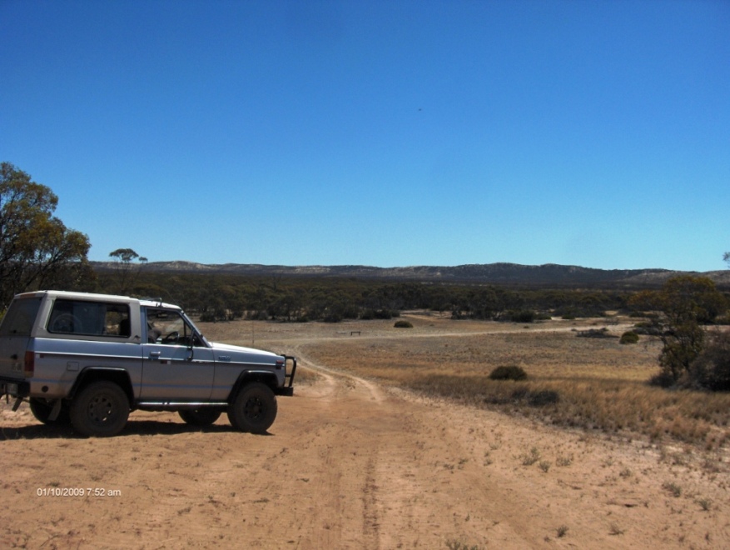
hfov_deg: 47.8
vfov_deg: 36.9
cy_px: 275
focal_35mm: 39
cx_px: 365
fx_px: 823
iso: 100
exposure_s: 1/1250
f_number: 4.8
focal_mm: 8
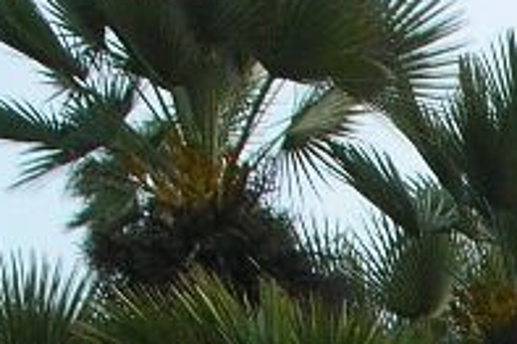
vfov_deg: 3.6
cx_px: 1173
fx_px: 5381
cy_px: 1087
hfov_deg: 5.3
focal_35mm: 375
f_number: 3.6
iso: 50
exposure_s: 1/485
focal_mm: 10.2
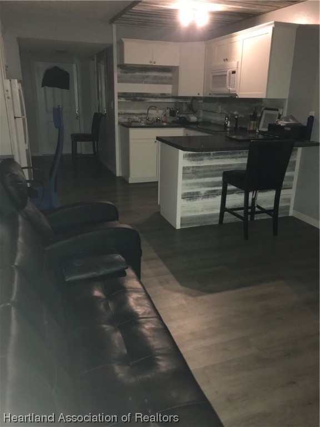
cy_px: 214
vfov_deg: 63.4
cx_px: 160
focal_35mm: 28
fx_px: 345
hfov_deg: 49.7
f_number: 1.8
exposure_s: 1/16
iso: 125
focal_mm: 3.99
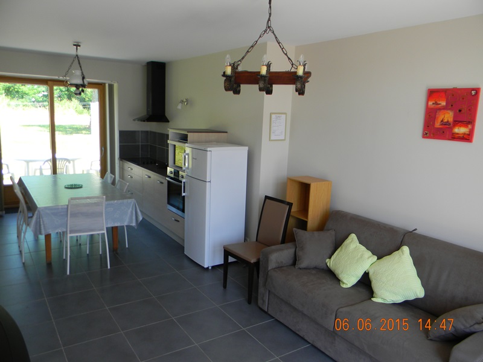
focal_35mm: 28
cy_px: 181
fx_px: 391
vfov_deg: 49.7
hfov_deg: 63.4
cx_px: 242
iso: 80
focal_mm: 5
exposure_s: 1/60.7
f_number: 3.5
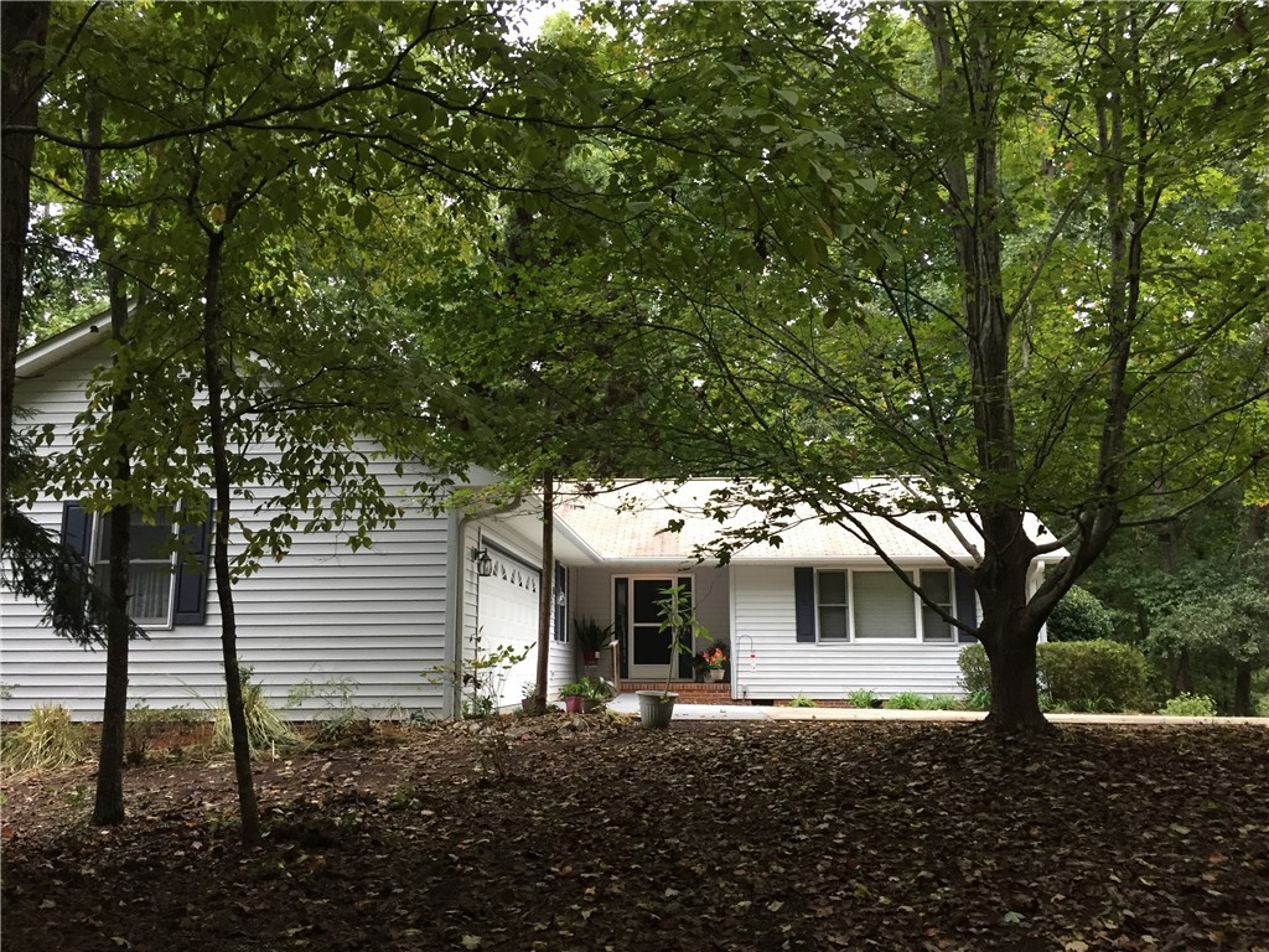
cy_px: 476
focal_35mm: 29
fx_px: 1063
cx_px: 634
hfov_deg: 61.7
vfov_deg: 48.2
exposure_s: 1/30
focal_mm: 4.15
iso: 50
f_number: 2.2
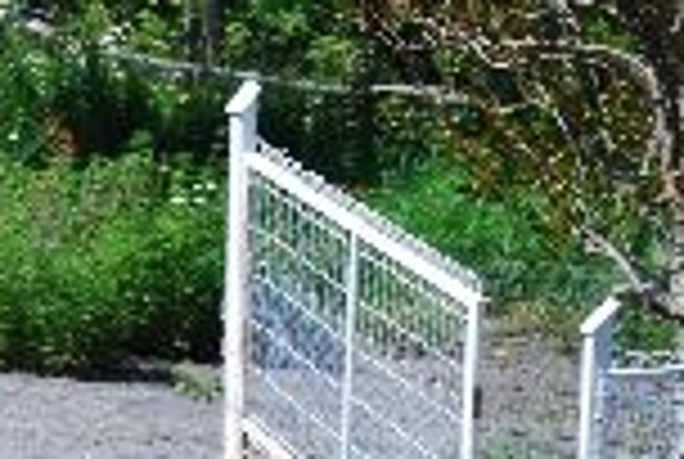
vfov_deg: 3.4
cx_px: -130
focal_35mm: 408
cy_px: 569
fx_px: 7767
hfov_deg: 5.0
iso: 100
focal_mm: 92
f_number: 10
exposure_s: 1/125
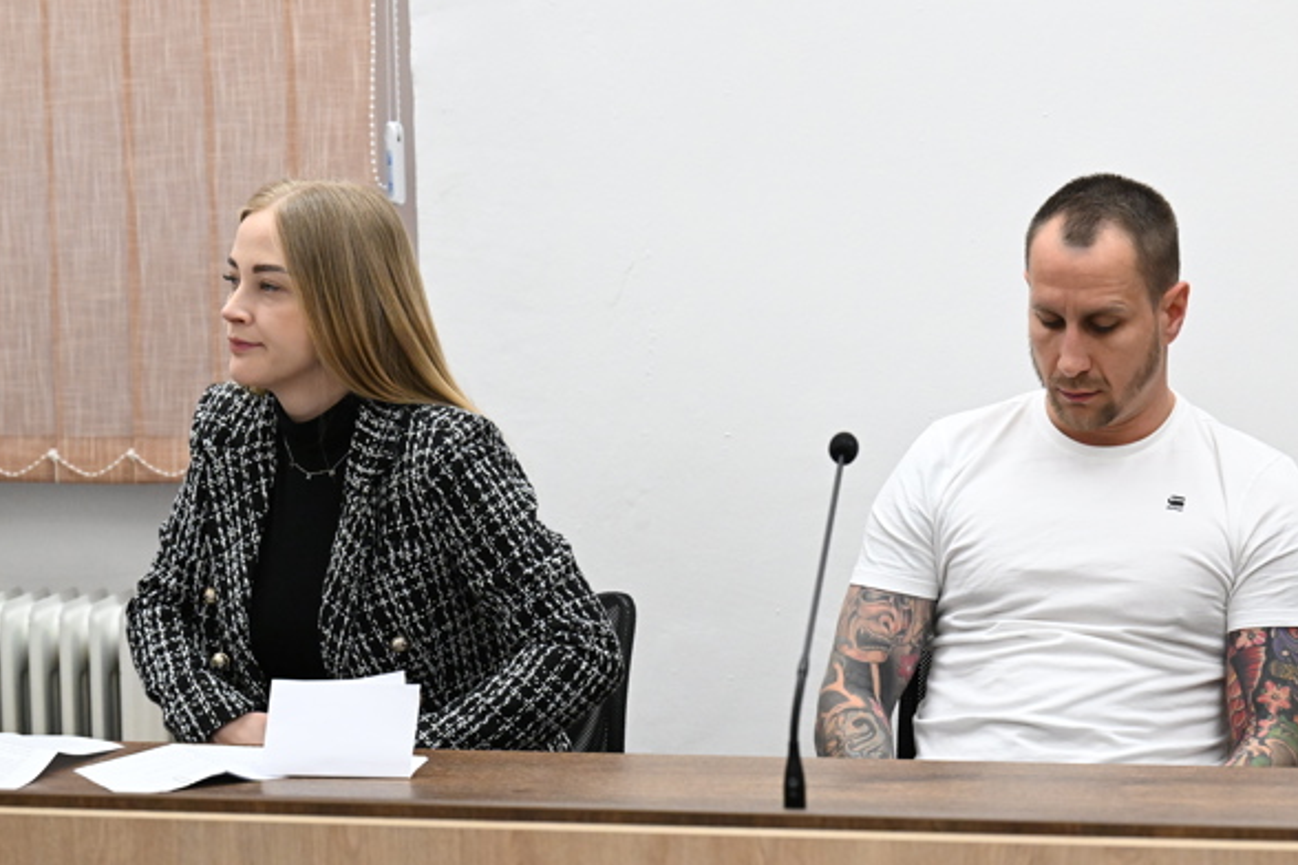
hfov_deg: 20.2
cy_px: 437
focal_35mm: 101
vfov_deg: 13.6
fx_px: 3641
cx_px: 669
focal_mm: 86
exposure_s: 1/1250
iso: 8000
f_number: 4.5
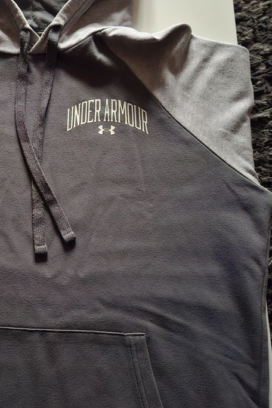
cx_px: 52
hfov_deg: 36.5
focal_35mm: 35
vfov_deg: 54.2
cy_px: 171
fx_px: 396
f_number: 1.8
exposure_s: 1/13
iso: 1250
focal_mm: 5.54
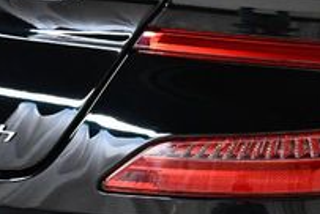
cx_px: 363
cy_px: 218
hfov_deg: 11.9
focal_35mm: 170
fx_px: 1513
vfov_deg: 8.1
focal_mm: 27
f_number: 4
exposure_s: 1/60
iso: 3200
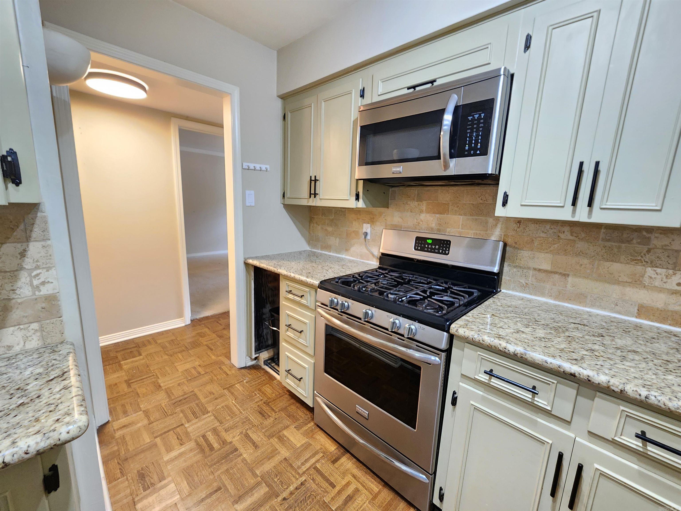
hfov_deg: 106.2
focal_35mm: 13
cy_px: 256
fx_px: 256
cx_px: 340
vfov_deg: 89.9
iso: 500
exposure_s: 1/30
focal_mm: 2.2
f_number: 2.2
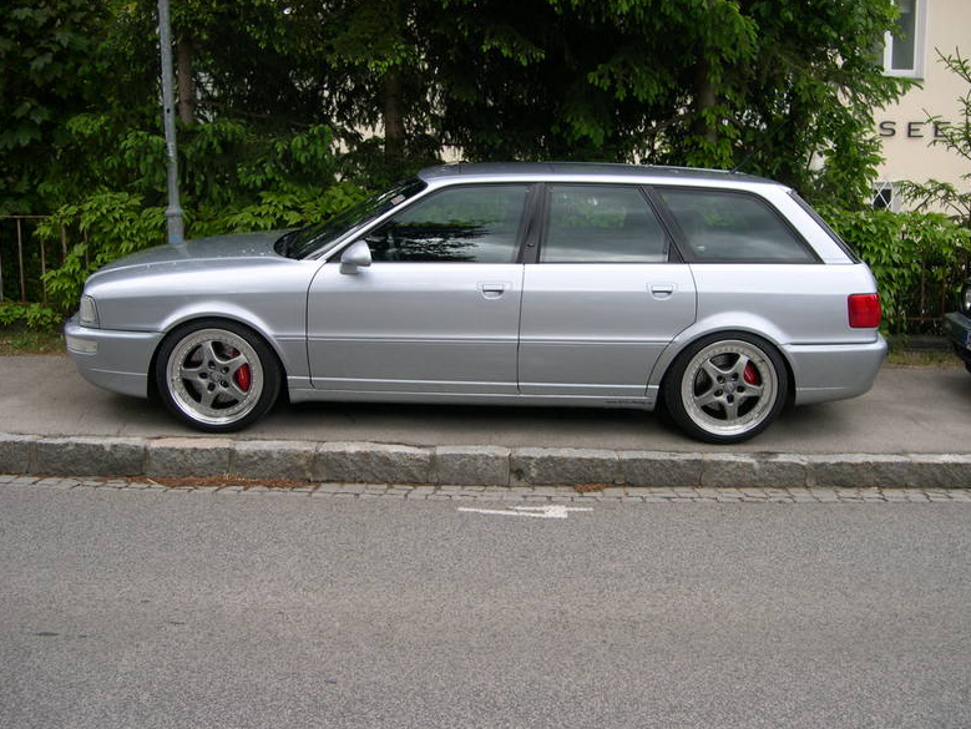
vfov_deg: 36.8
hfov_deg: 47.8
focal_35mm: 39
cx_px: 495
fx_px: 1094
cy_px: 358
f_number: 2.8
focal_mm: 8
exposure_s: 1/198
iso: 100
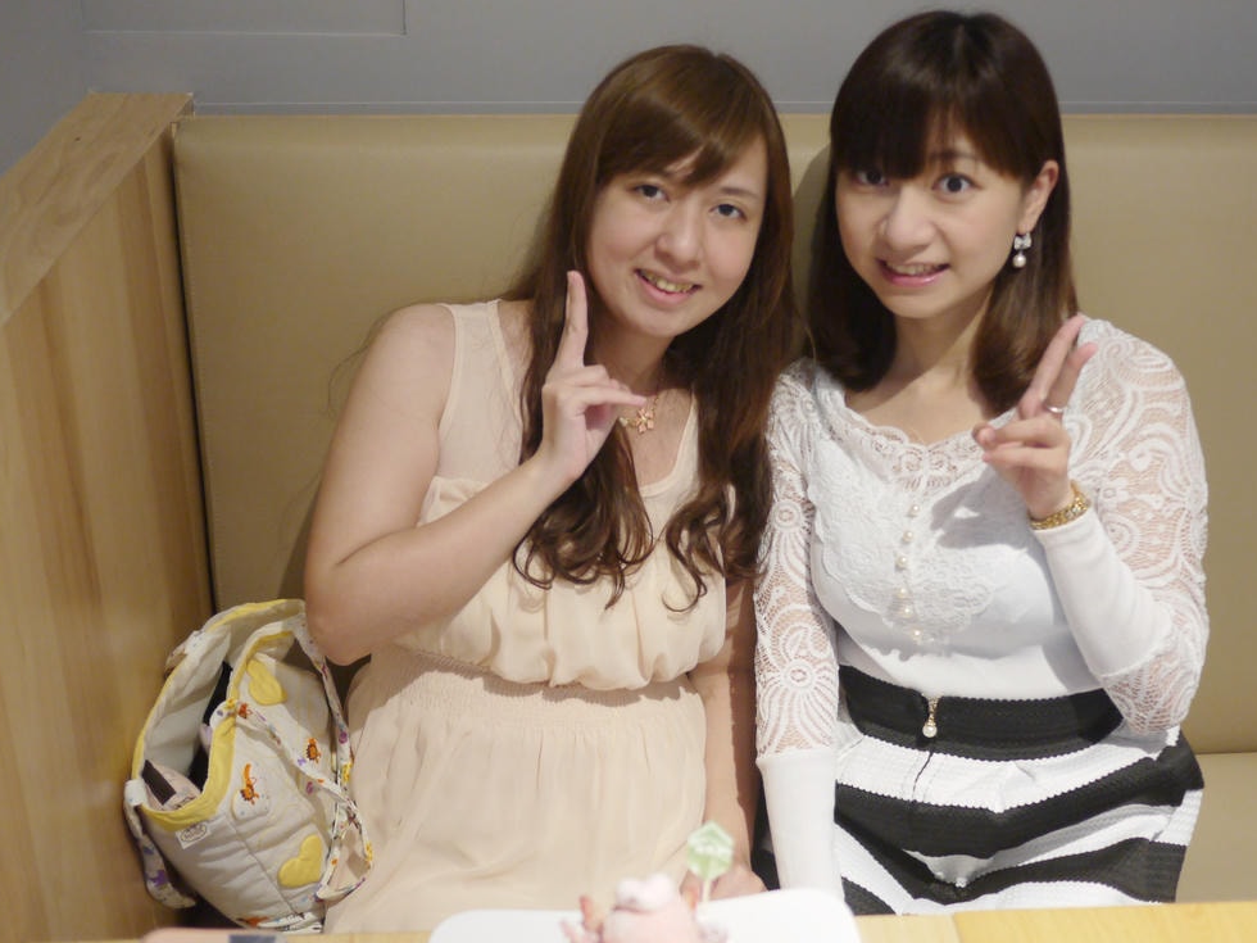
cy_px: 556
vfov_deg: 29.6
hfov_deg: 38.9
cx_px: 688
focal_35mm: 49
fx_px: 1779
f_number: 1.7
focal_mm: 20
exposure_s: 1/40
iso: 400
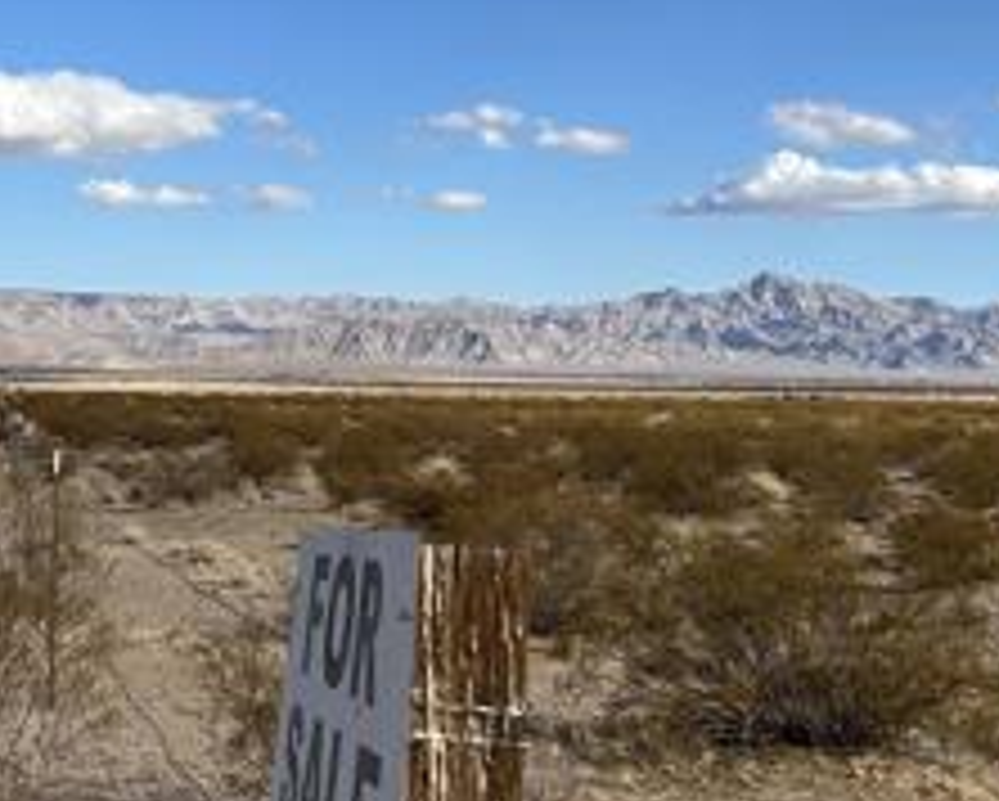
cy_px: 112
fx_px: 2160
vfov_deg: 20.7
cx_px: 54
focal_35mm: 73
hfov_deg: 25.1
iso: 50
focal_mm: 5.7
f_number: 1.5
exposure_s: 1/5319
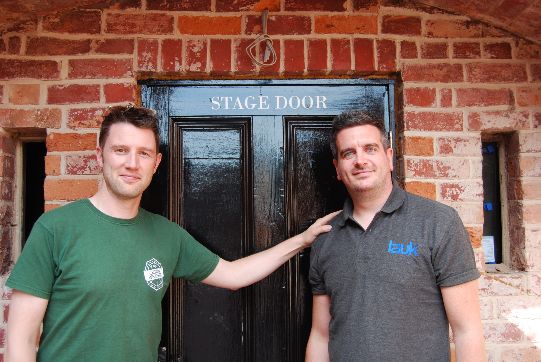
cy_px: 181
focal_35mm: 39
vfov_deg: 34.3
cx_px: 270
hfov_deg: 49.5
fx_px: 587
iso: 200
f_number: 5
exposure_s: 1/100
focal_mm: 26
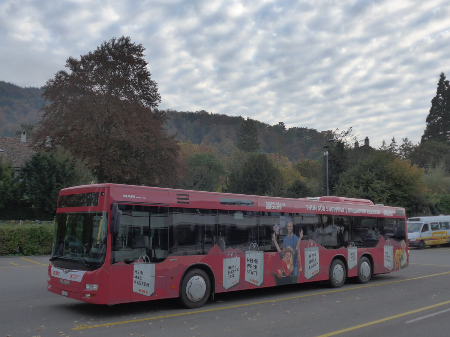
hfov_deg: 51.4
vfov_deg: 39.7
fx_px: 468
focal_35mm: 36
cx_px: 225
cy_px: 168
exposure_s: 1/500
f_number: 2.4
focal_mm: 7.5
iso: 160
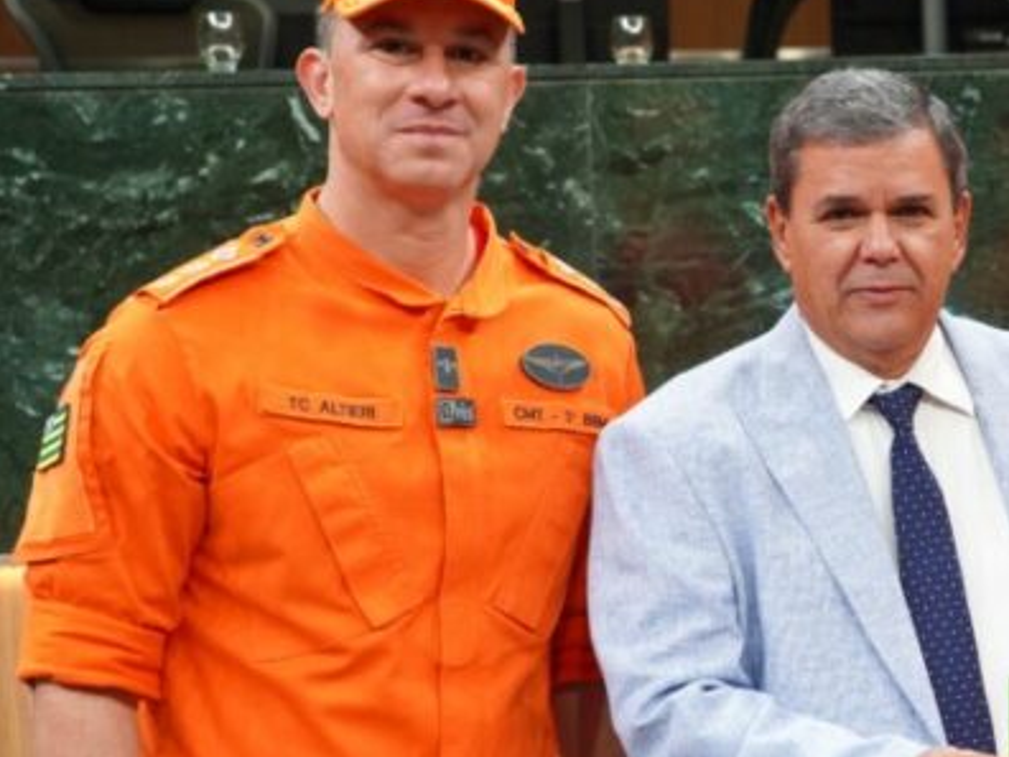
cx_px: 1019
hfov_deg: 18.2
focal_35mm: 105
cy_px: 525
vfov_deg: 14.1
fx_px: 3061
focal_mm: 48
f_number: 5
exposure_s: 1/160
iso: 1250
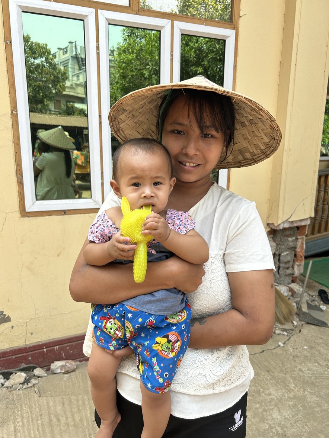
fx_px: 329
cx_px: 164
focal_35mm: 26
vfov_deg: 67.3
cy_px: 219
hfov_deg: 53.1
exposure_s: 1/753
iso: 50
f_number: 1.5
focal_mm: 5.7
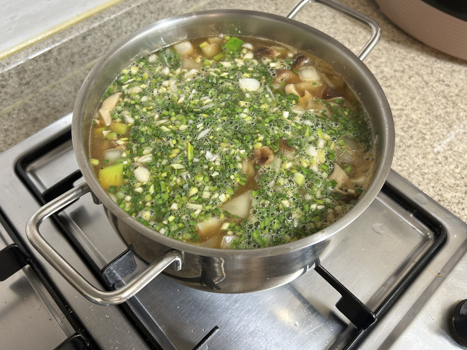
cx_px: 217
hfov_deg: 59.9
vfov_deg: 46.7
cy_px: 157
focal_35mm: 30
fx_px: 405
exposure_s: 1/60
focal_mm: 5.7
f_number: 1.5
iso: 125
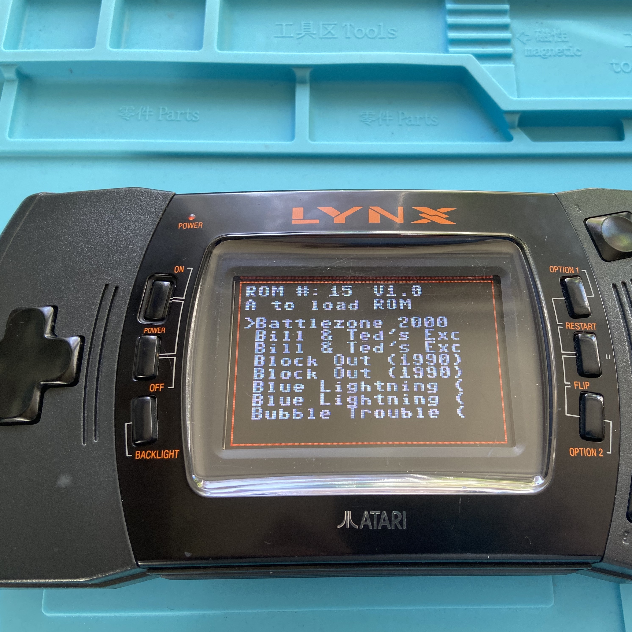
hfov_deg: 52.3
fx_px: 640
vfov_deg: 52.5
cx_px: 366
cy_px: 315
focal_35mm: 31
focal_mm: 4.25
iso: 125
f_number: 1.8
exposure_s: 1/111
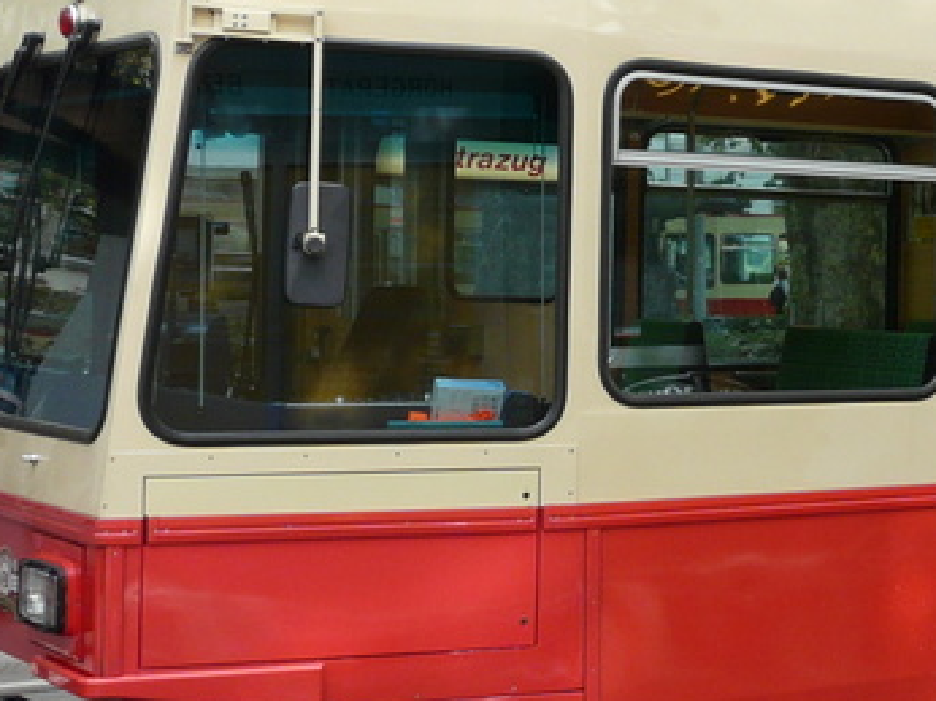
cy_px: 257
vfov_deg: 18.2
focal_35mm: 81
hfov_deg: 22.3
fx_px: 2189
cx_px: 1117
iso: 100
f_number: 4
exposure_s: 1/125
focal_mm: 4.6
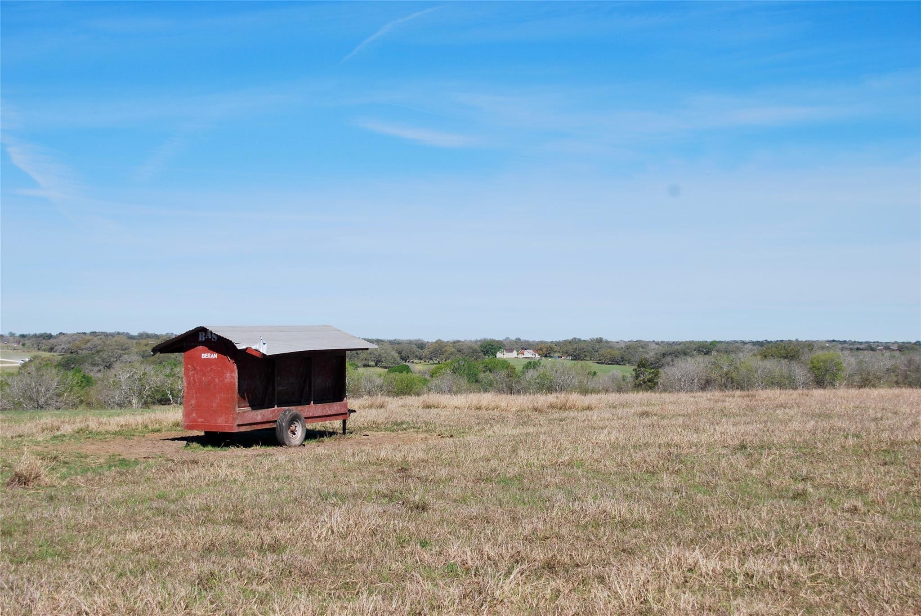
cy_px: 308
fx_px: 1383
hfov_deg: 36.8
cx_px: 460
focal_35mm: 54
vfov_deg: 25.1
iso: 100
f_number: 9
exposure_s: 1/320
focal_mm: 36
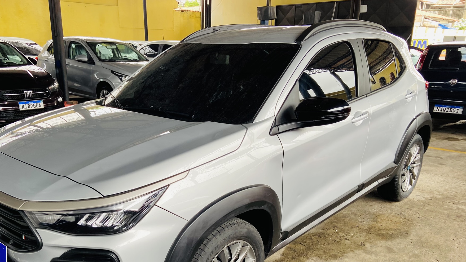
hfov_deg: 59.2
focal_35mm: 33
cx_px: 195
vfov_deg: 34.9
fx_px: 408
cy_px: 194
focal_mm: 4.25
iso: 64
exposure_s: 1/121
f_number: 1.8
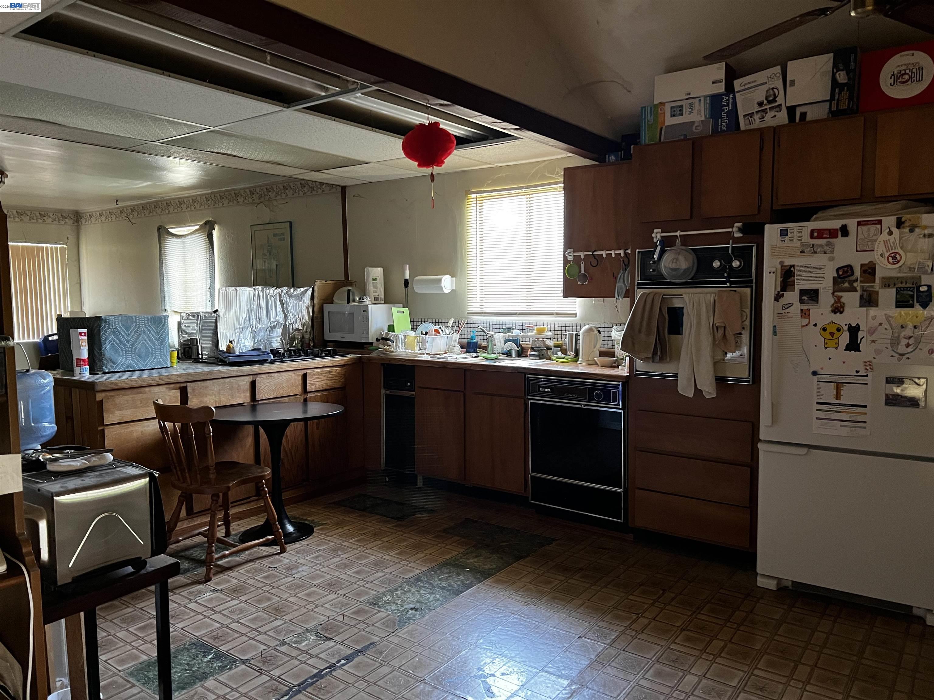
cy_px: 350
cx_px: 467
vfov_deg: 53.1
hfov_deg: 67.3
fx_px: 702
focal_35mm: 26
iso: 500
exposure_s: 1/40
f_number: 1.5
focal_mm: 5.7
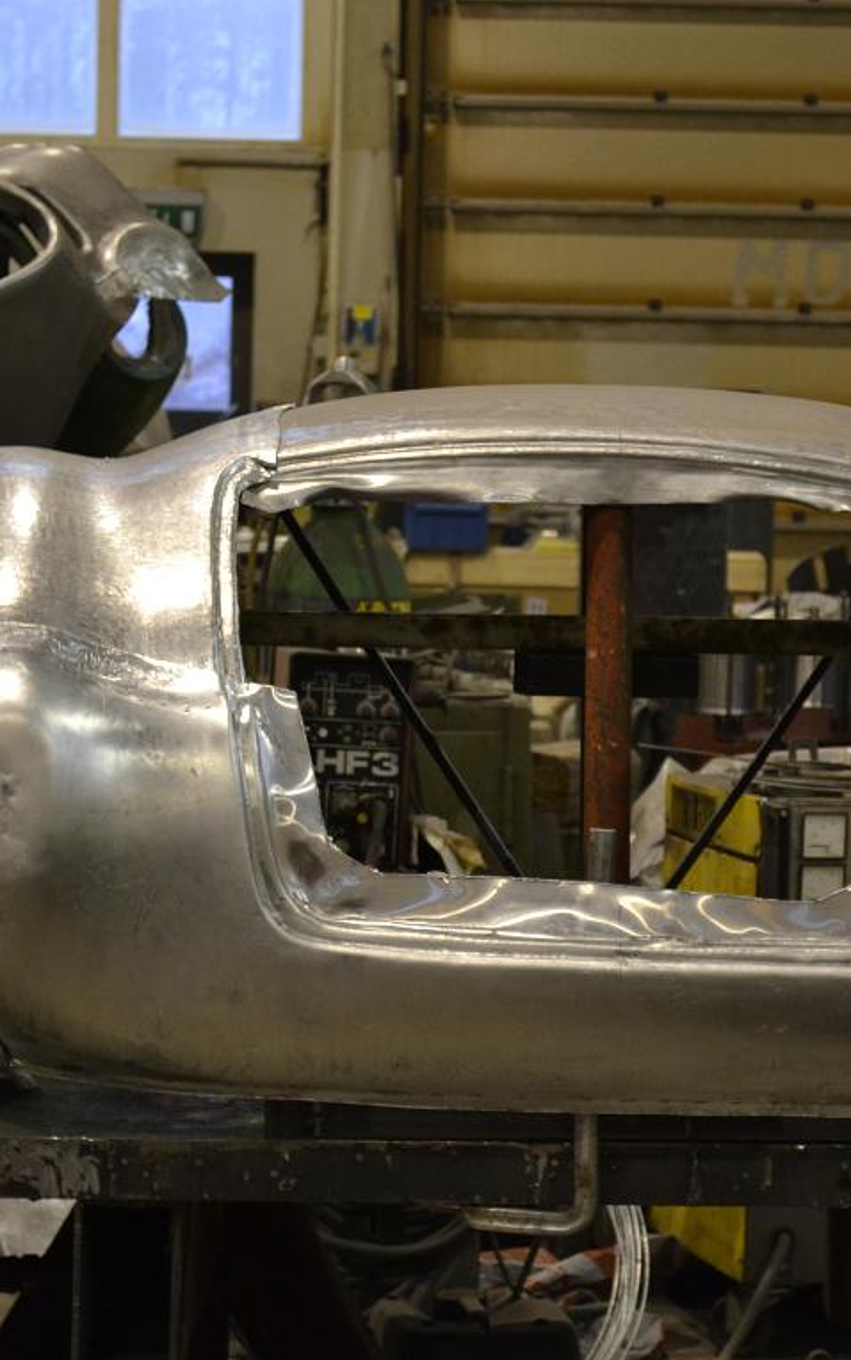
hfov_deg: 10.3
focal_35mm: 127
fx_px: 4701
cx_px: 555
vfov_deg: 16.5
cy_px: 682
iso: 1000
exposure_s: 1/15
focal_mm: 55
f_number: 5.6
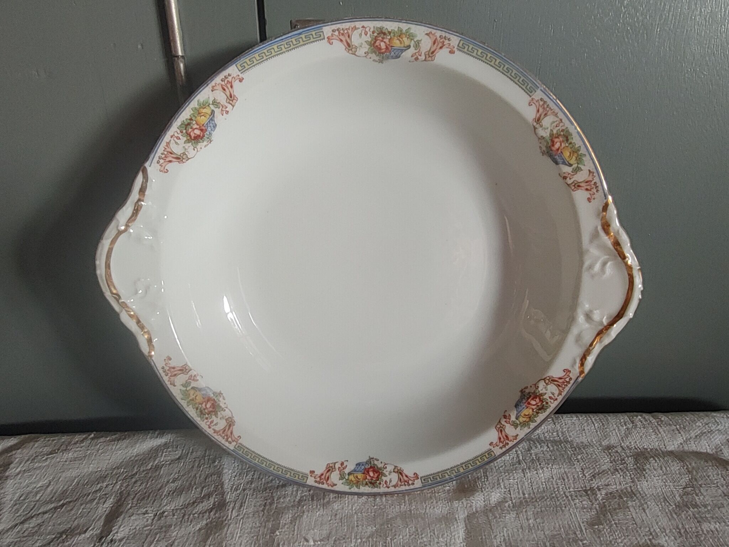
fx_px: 505
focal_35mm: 24
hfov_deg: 71.6
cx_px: 364
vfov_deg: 56.8
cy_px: 274
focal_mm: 1.6
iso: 200
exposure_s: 1/30
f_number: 2.2
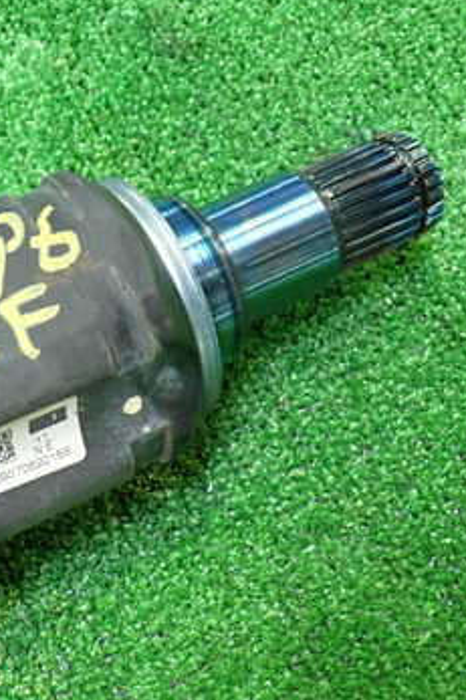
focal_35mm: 54
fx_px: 1049
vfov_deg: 36.7
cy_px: 430
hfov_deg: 23.3
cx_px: -65
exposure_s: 1/30
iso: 640
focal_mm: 5.4
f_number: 2.3
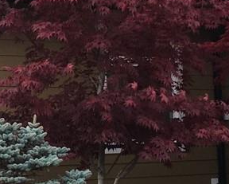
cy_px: 7
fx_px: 1065
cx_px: -20
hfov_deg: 12.1
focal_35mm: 157
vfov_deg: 9.8
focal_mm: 4.15
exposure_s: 1/120
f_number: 2.2
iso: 40
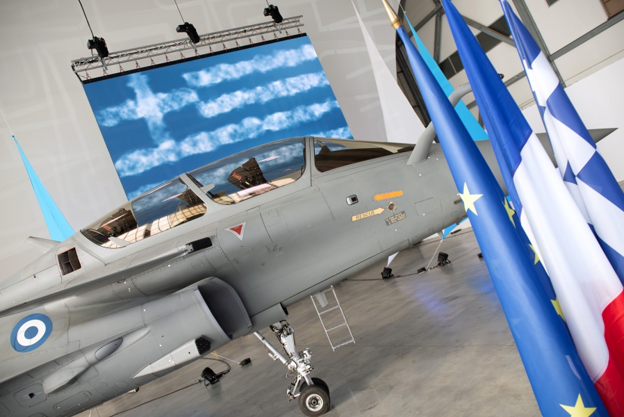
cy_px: 208
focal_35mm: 26
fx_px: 451
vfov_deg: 49.6
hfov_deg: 69.4
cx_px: 312
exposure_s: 1/200
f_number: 4
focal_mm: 26
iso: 200
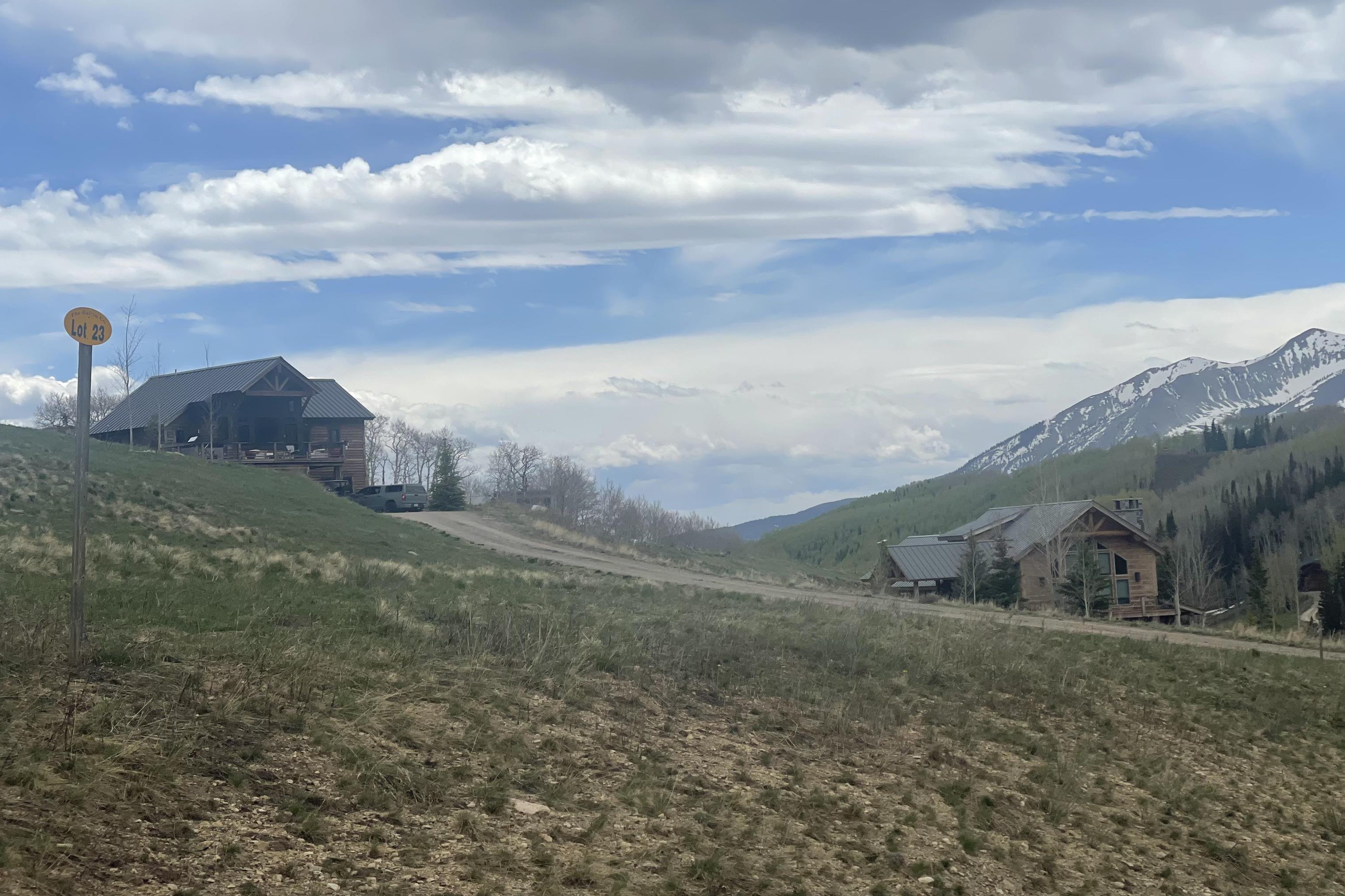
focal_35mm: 67
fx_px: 2503
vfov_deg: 20.3
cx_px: 674
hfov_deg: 30.1
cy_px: 400
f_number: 2.2
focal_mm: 7.5
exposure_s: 1/2481
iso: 20
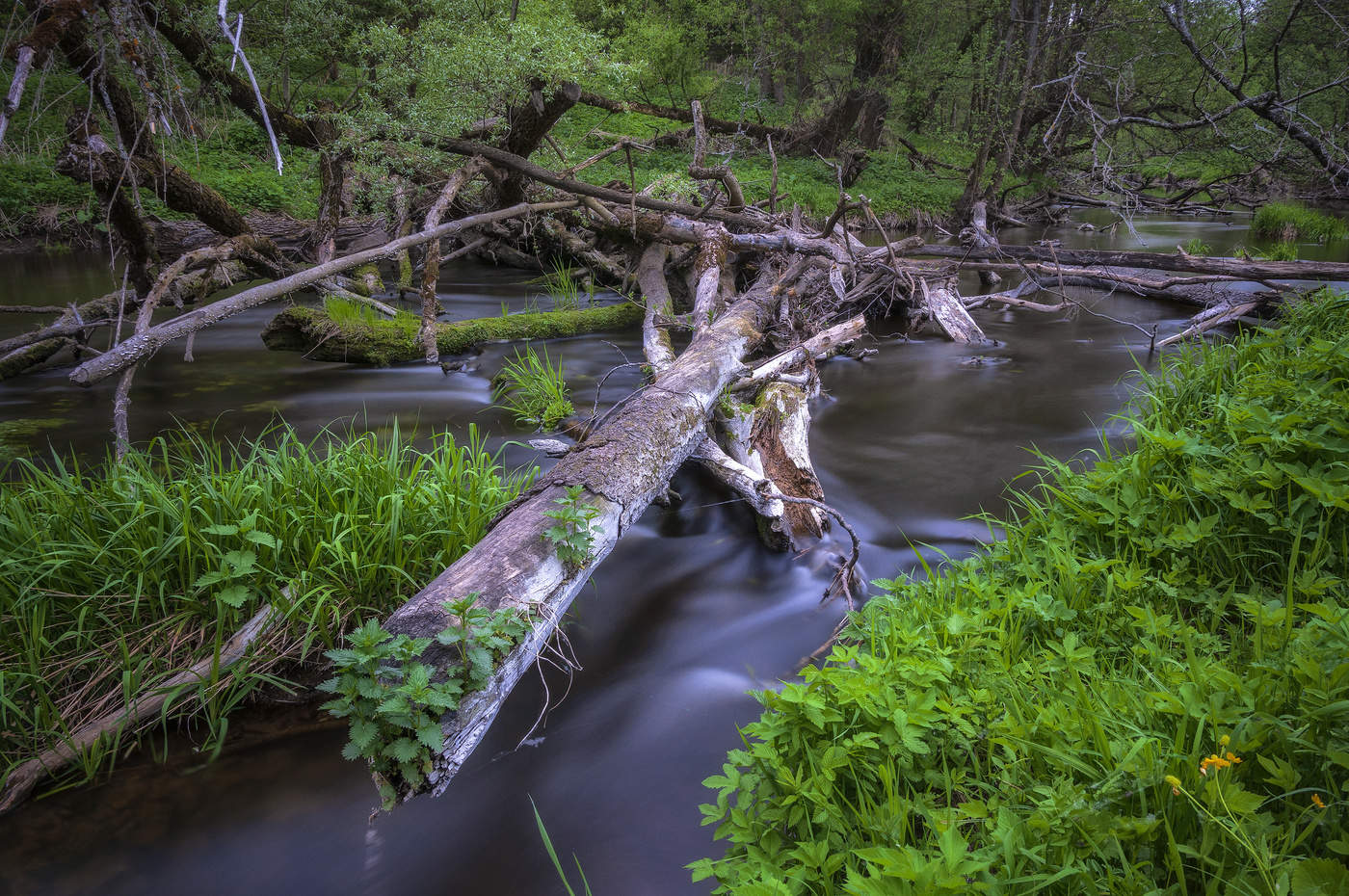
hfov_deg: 67.4
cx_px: 674
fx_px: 1011
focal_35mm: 27
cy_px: 448
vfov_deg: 47.8
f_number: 16
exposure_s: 20
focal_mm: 18
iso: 100
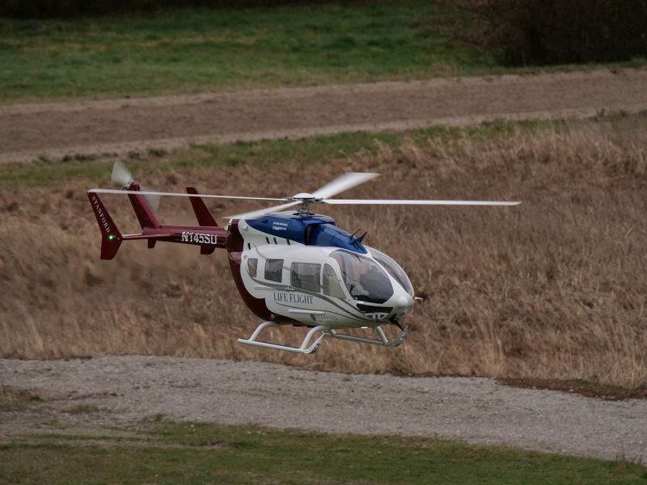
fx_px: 14953
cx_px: 324
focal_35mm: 800
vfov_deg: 1.9
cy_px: 242
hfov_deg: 2.5
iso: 1600
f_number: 8
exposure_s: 1/640
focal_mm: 400
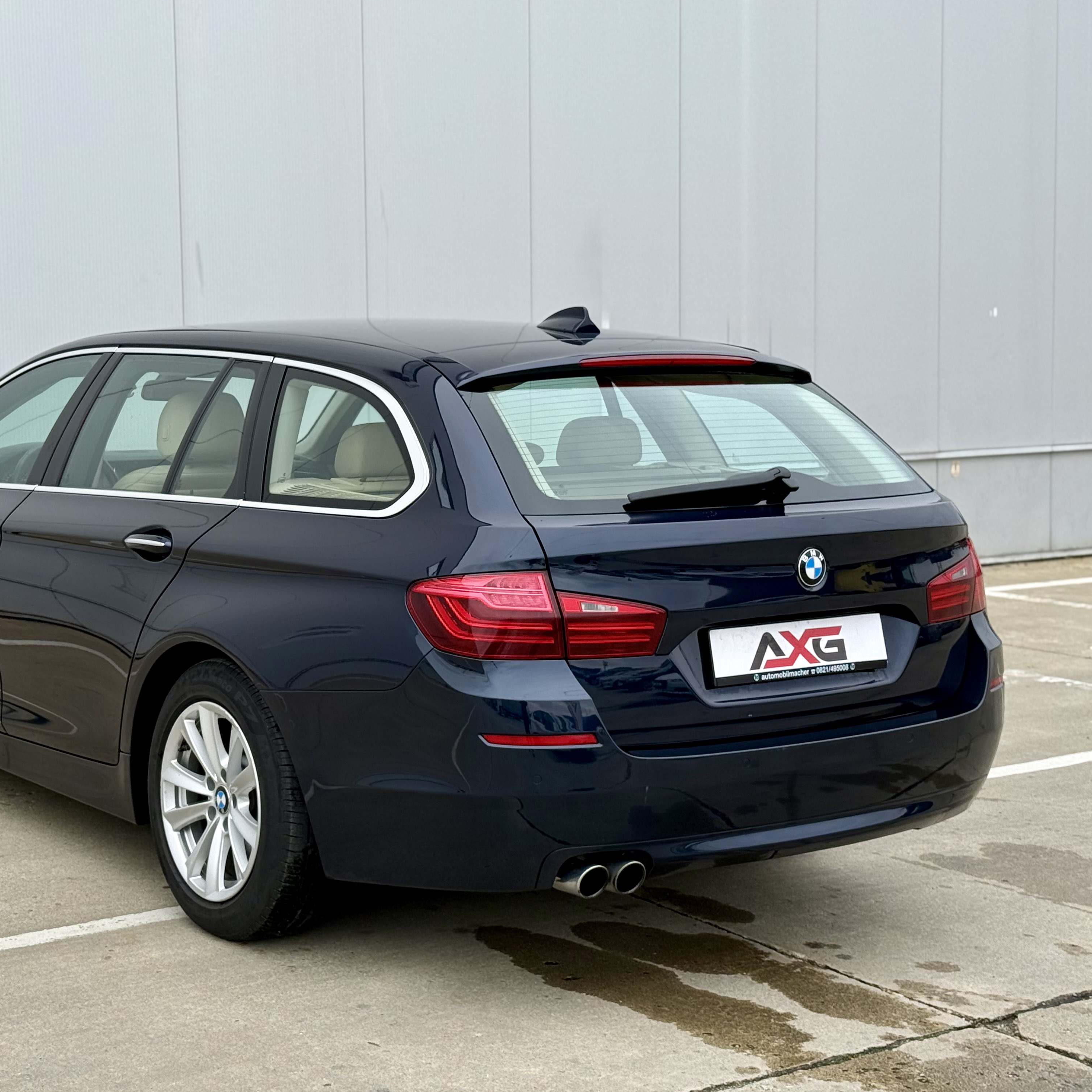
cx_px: 383
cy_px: 545
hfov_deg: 29.9
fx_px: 2034
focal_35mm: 57
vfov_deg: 30.0
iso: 80
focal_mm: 6.76
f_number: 1.78
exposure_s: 1/855
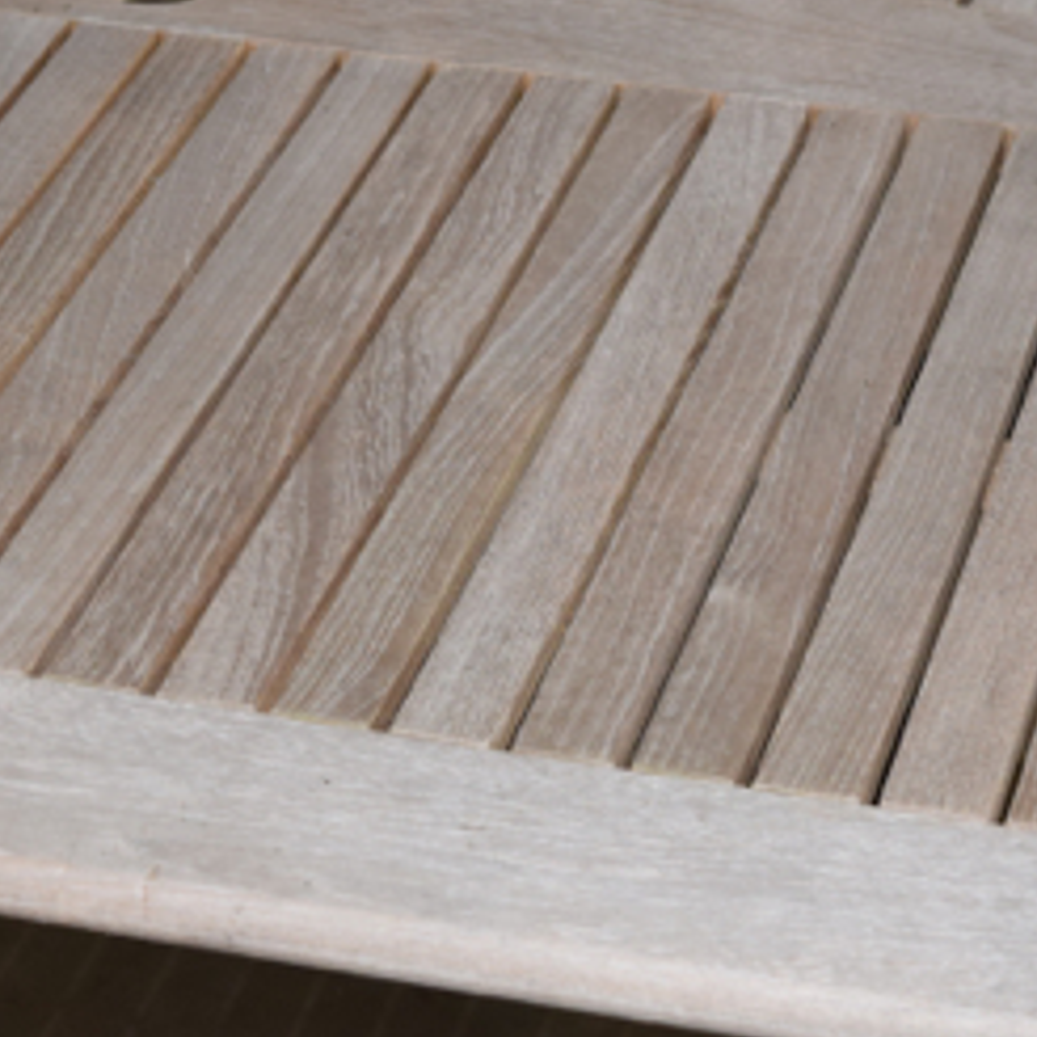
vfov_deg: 11.7
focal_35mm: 149
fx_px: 5054
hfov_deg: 11.7
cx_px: 181
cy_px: 183
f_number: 6.3
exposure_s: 1/125
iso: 800
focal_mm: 45
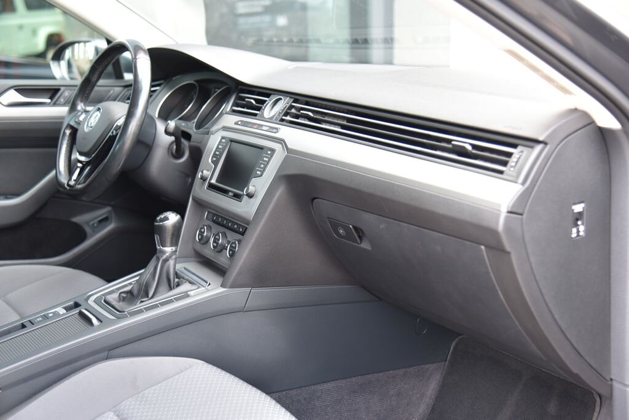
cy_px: 210
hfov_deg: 39.6
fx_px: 874
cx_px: 314
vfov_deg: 27.0
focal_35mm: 50
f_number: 4
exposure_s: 1/40
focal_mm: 50
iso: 500
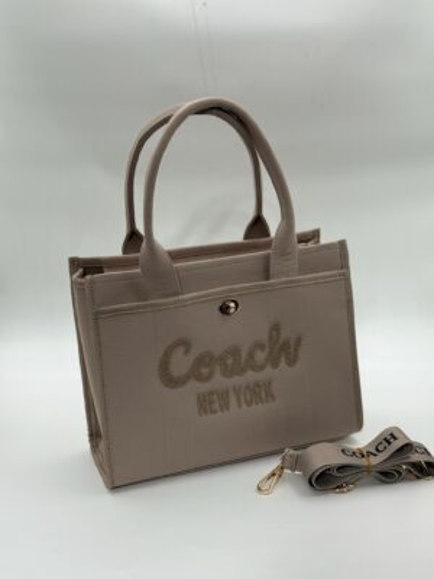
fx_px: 802
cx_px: 217
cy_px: 290
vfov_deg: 39.7
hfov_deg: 30.3
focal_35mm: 48
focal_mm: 6.76
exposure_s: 1/1085
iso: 80
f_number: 1.78
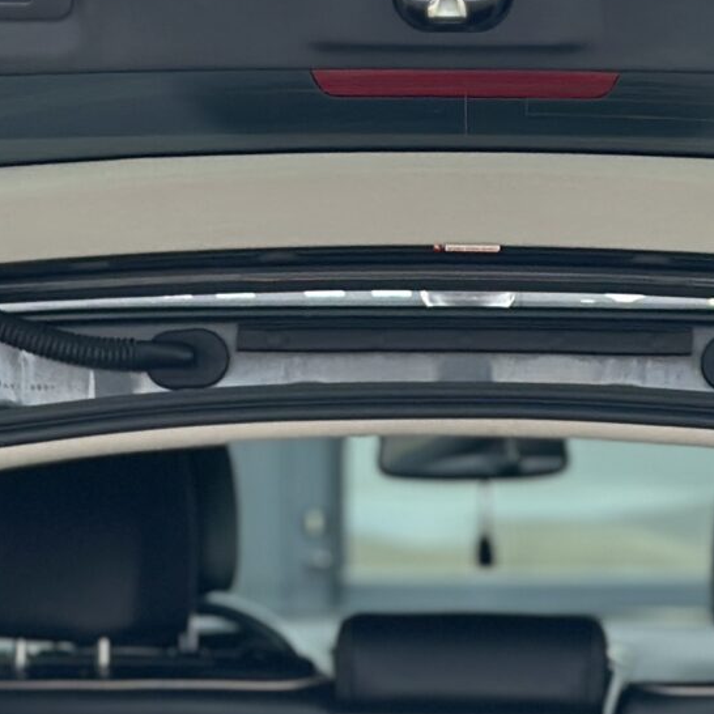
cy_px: 985
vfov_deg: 8.6
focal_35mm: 199
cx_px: 413
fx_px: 4644
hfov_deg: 8.8
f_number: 1.78
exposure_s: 1/489
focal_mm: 6.86
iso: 80
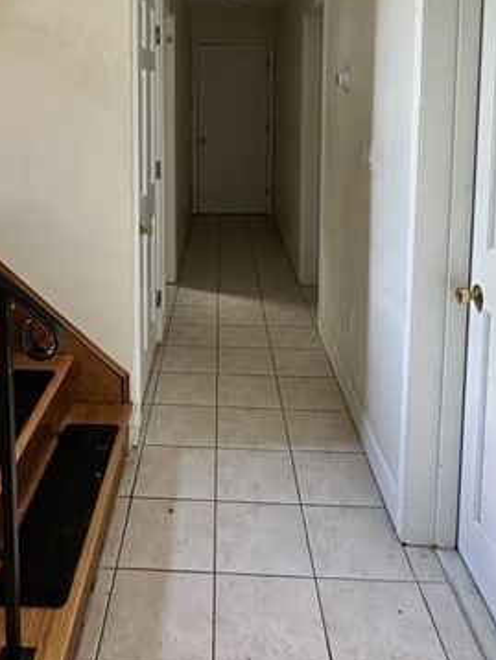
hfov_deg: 46.5
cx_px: 192
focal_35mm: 30
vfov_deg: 56.0
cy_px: 140
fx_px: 572
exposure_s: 1/72
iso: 320
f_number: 2.2
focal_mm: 2.22
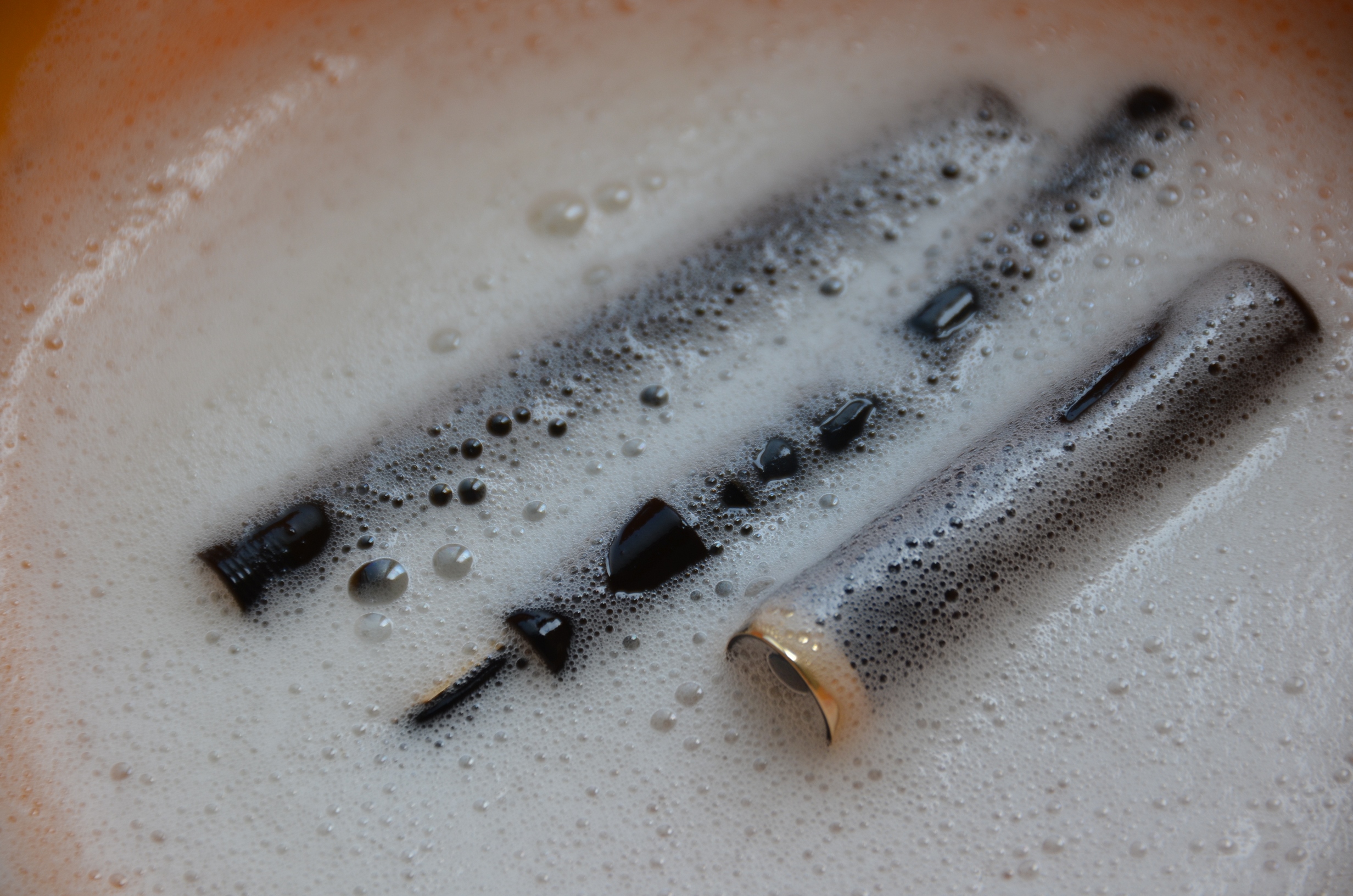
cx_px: 676
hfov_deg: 6.9
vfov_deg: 4.6
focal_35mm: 300
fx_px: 11252
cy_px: 448
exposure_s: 1/500
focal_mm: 200
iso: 250
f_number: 5.6
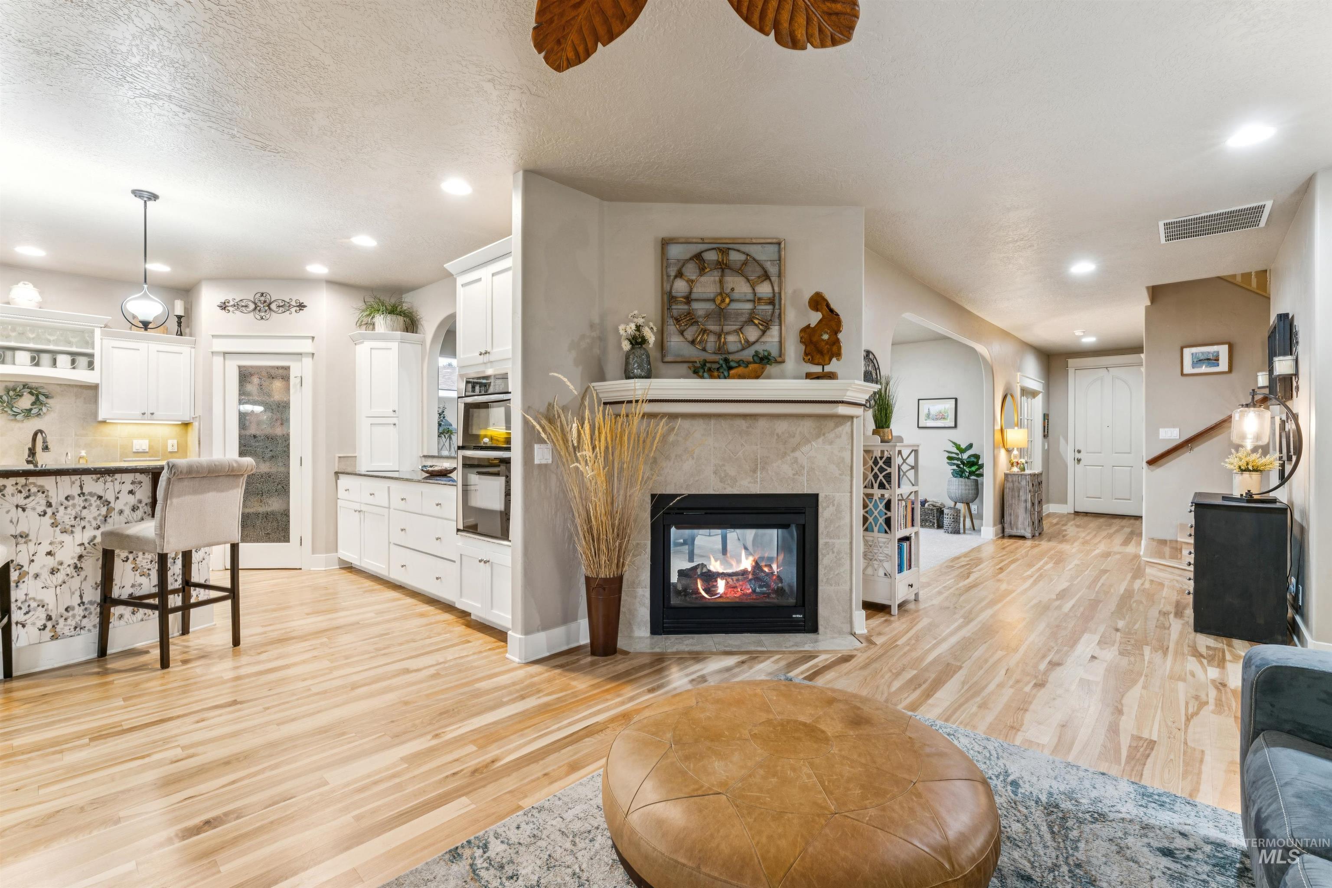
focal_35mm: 16
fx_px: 581
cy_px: 444
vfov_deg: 74.8
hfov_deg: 97.8
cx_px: 666
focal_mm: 15.7
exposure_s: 1
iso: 400
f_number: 13
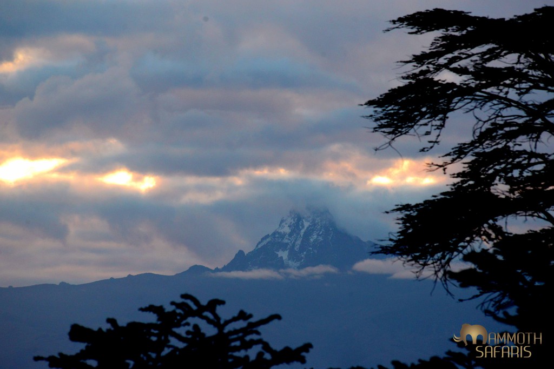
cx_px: 277
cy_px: 184
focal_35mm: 400
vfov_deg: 3.4
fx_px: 6156
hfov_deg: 5.2
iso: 2000
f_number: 8
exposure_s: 1/500
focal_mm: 400
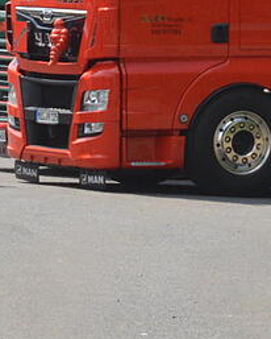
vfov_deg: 3.3
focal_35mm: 590
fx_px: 5908
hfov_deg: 2.6
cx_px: 46
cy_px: -55
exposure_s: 1/1250
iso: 800
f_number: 9
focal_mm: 100
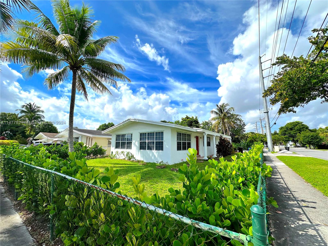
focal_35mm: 14
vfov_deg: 85.7
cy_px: 123
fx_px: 133
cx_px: 164
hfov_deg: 102.1
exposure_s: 1/3861
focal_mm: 2.22
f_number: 2.2
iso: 50
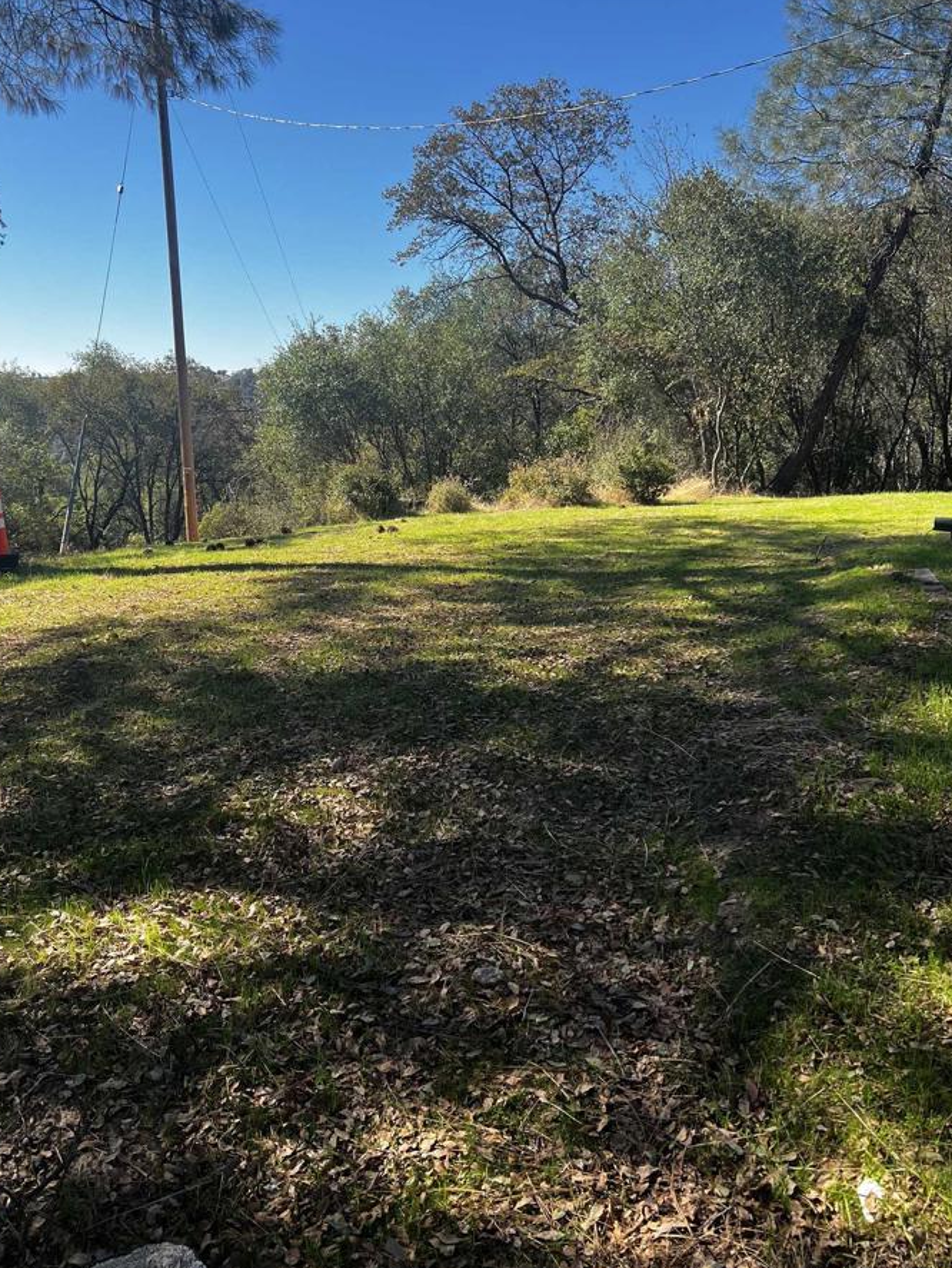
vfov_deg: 59.9
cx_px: 482
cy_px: 603
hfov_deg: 46.8
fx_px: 1099
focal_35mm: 30
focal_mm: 5.7
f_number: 1.5
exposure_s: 1/1779
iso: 50
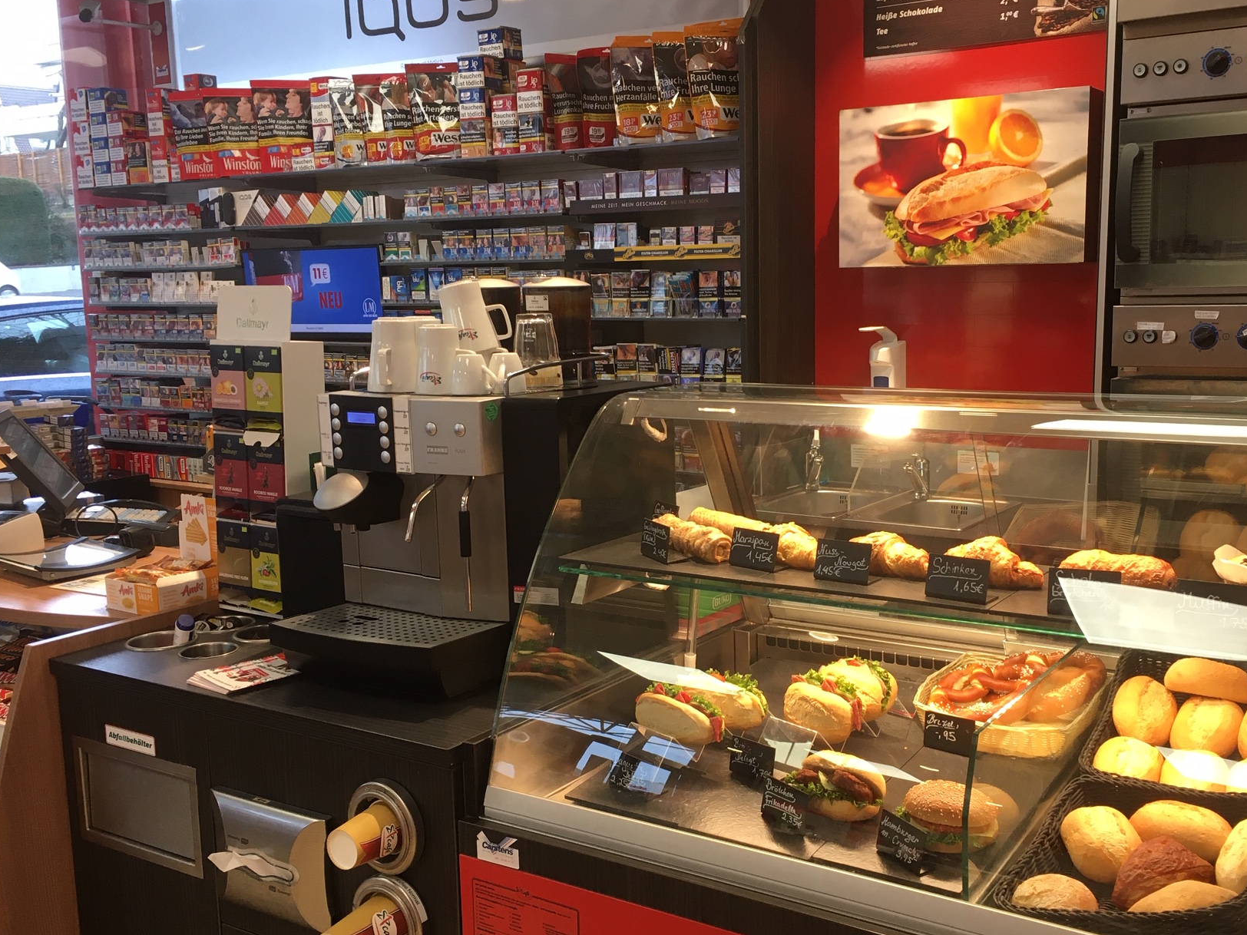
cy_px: 496
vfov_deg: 39.6
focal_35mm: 36
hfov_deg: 51.2
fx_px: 1297
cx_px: 703
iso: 32
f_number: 2.2
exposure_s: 1/33
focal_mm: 4.15
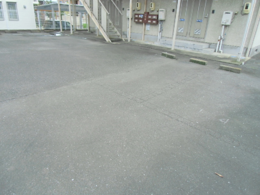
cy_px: 98
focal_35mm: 24
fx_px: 180
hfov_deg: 71.6
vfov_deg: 56.8
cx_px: 130
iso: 64
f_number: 3
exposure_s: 1/250
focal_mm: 4.24
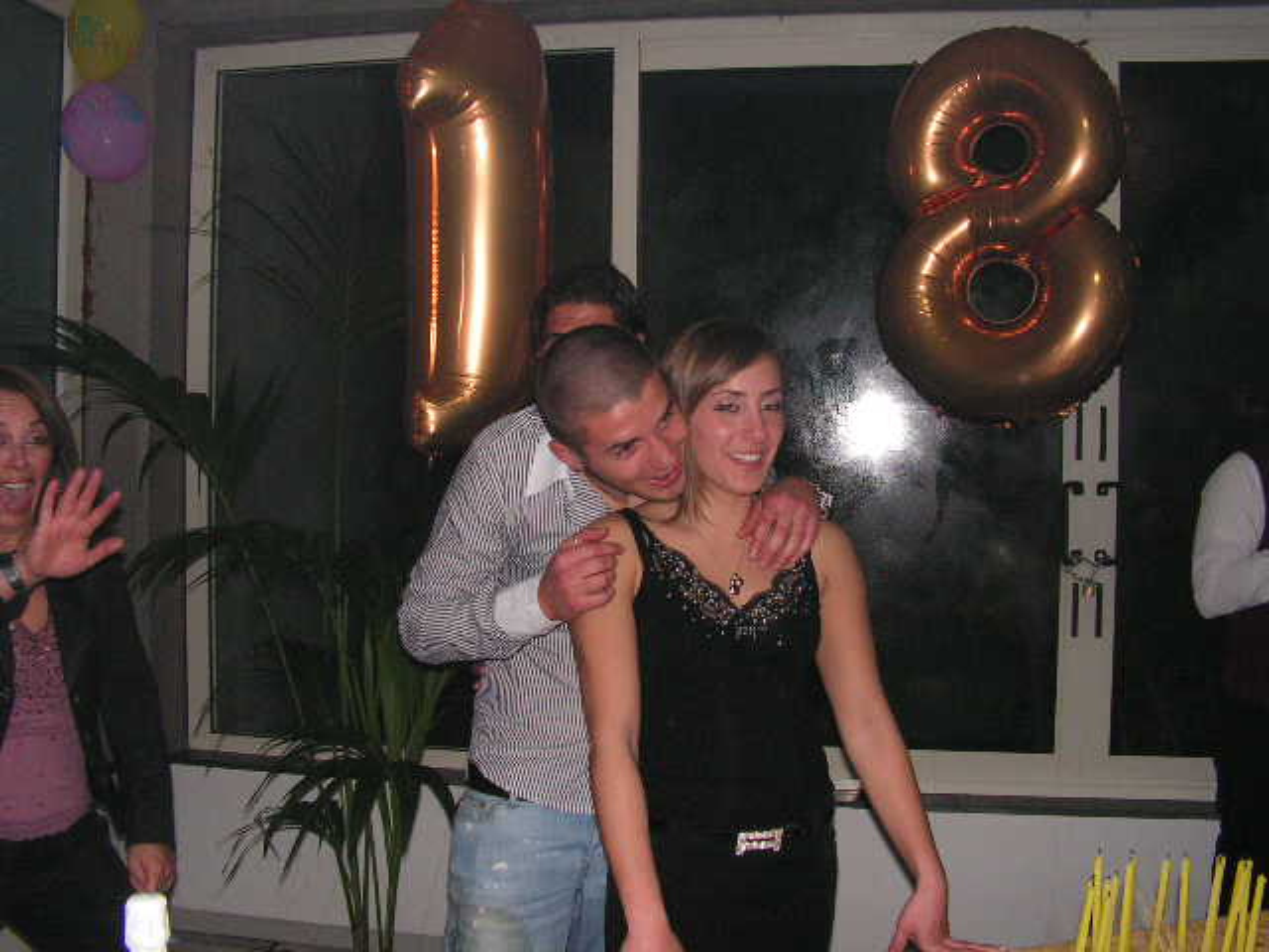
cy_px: 476
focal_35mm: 36
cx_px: 634
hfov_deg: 51.4
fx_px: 1320
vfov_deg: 39.7
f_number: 4.8
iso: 200
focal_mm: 6
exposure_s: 1/40
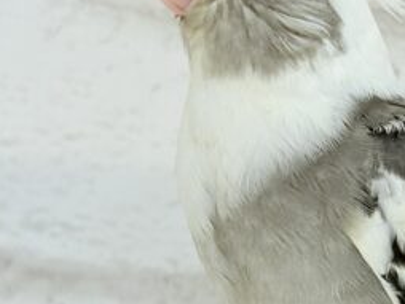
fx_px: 1534
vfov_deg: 11.3
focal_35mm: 131
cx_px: 419
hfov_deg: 14.8
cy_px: 127
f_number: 1.6
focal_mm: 5.96
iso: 80
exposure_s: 1/100
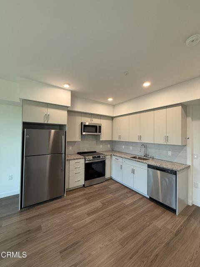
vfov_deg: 102.1
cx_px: 100
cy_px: 134
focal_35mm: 14
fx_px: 108
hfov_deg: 85.7
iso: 320
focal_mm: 2.22
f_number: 2.2
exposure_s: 1/120
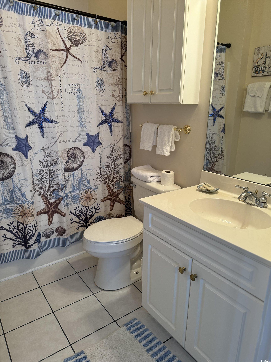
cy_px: 181
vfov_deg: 71.6
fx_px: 251
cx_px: 136
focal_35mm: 24
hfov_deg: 56.8
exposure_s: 1/60
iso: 125
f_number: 1.78
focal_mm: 6.76
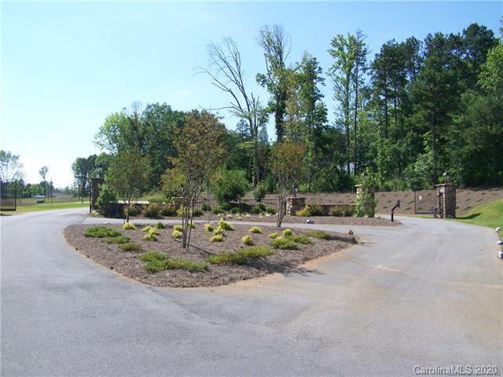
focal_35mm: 38
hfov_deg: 49.0
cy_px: 188
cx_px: 252
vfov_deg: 37.7
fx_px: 552
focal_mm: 6.3
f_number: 4
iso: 160
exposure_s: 1/1000
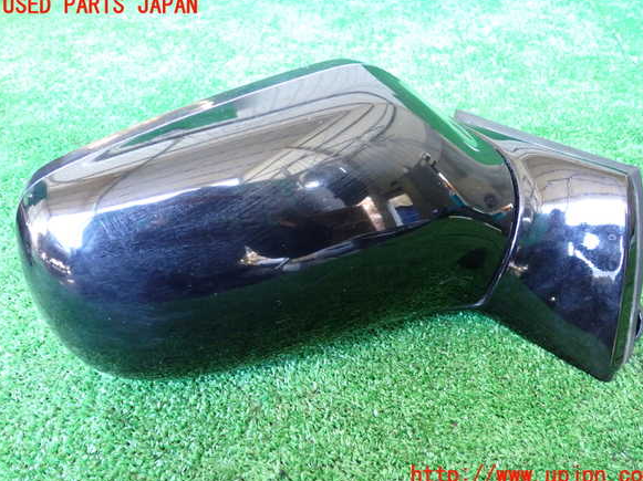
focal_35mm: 31
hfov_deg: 58.4
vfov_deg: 45.4
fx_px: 575
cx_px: 329
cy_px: 241
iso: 800
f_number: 2.3
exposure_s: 1/30
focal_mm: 5.4
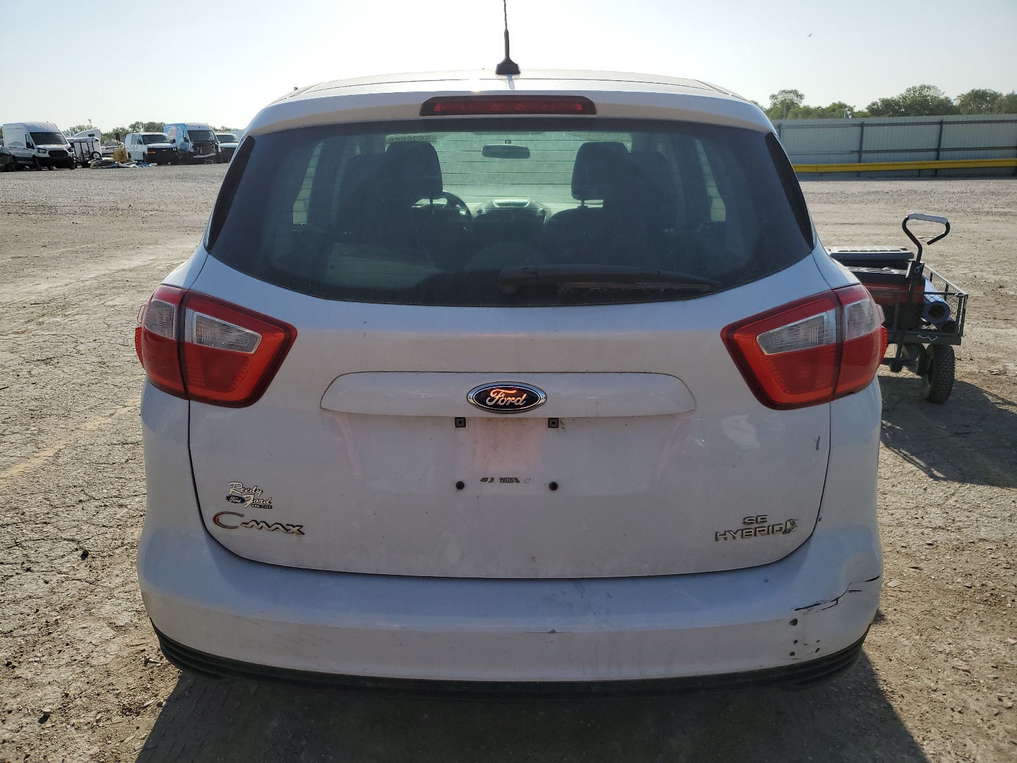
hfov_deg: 67.3
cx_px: 508
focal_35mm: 26
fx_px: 764
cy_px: 382
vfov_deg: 53.1
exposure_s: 1/5000
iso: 50
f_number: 1.5
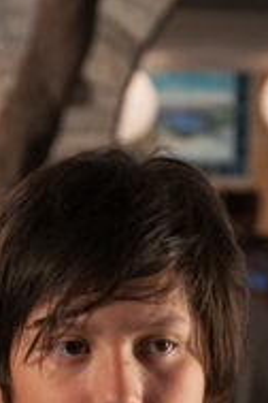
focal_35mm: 302
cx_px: 40
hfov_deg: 4.5
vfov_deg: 6.8
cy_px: 407
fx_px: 3374
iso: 800
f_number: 5.6
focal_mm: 85
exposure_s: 1/45
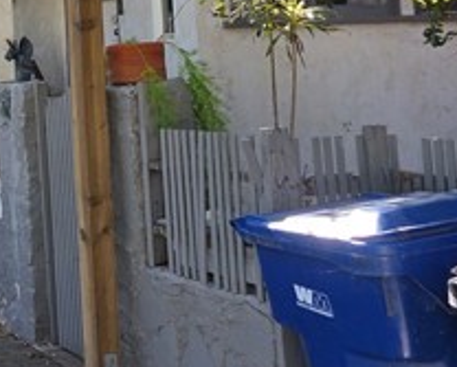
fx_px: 935
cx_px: -176
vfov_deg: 21.7
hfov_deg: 23.4
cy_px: 35
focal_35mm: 69
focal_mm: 6.3
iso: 32
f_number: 1.7
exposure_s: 1/180
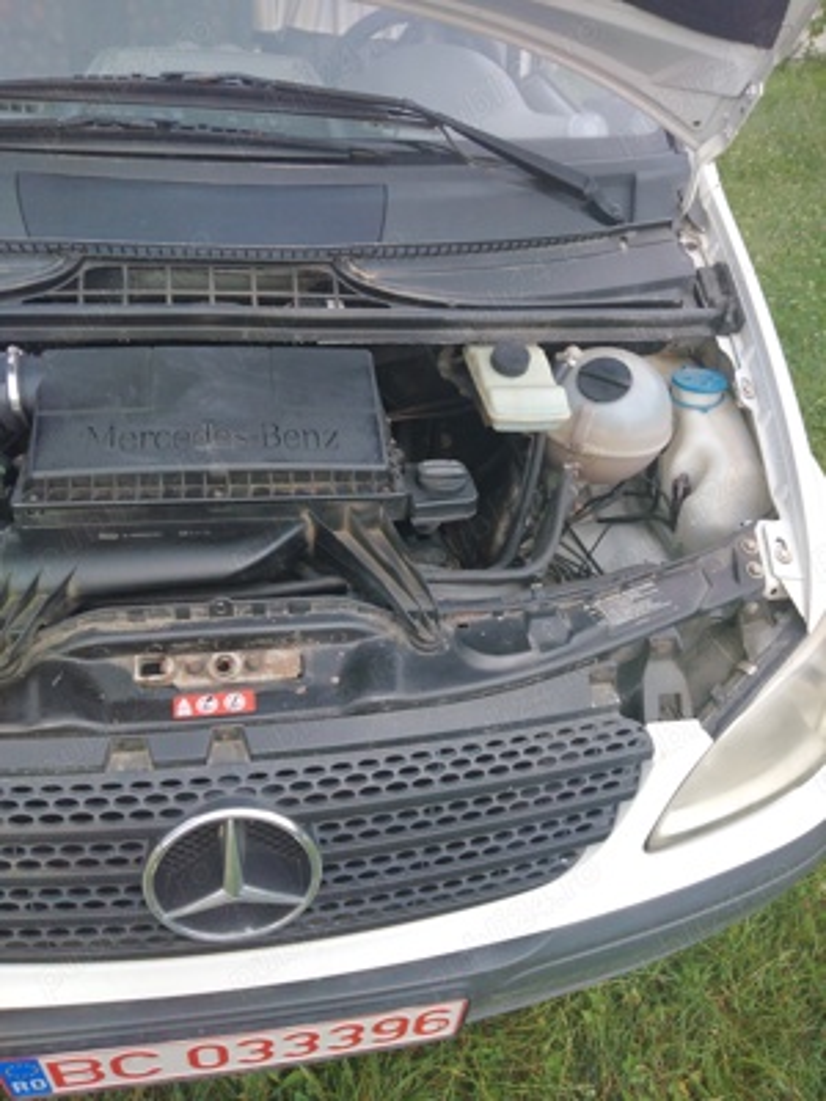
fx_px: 827
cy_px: 550
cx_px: 413
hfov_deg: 53.1
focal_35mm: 26
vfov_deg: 67.3
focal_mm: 3.6
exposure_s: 1/120
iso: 135
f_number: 1.8
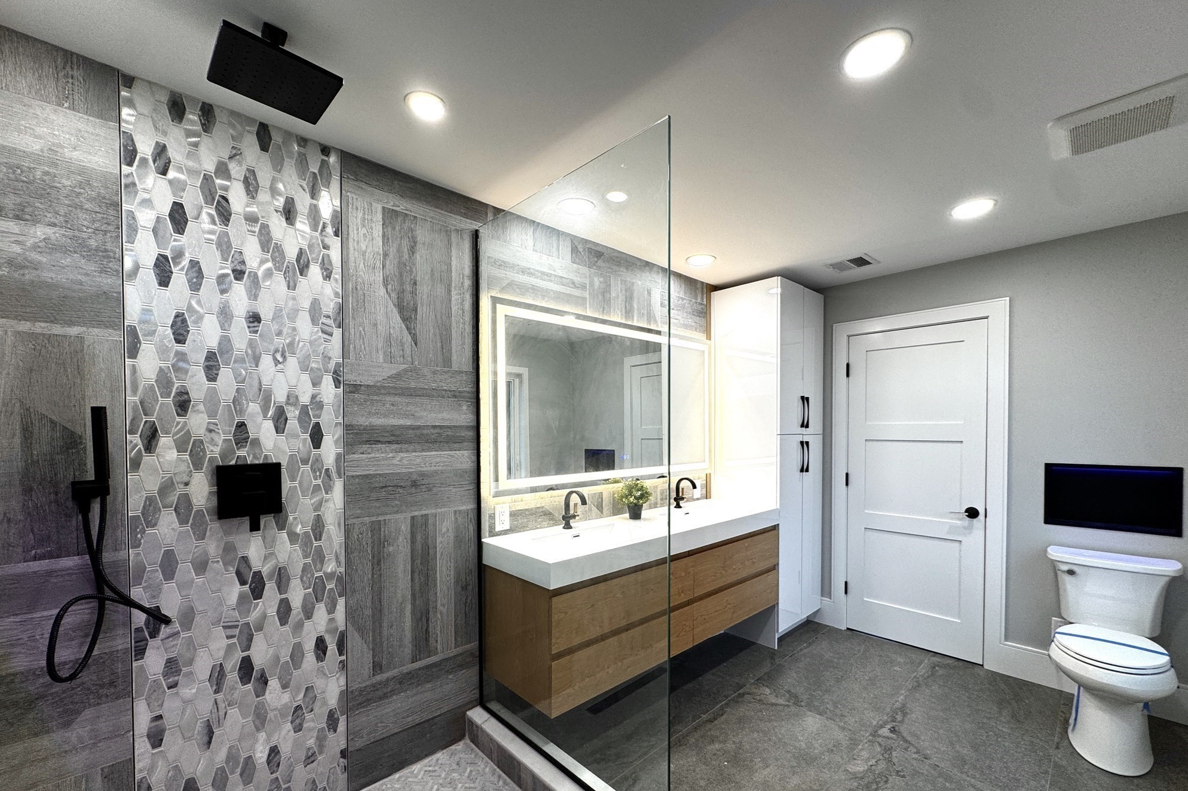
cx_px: 599
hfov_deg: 100.4
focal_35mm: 15
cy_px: 439
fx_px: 495
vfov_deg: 77.1
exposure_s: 1/120
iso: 80
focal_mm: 2.22
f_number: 2.2
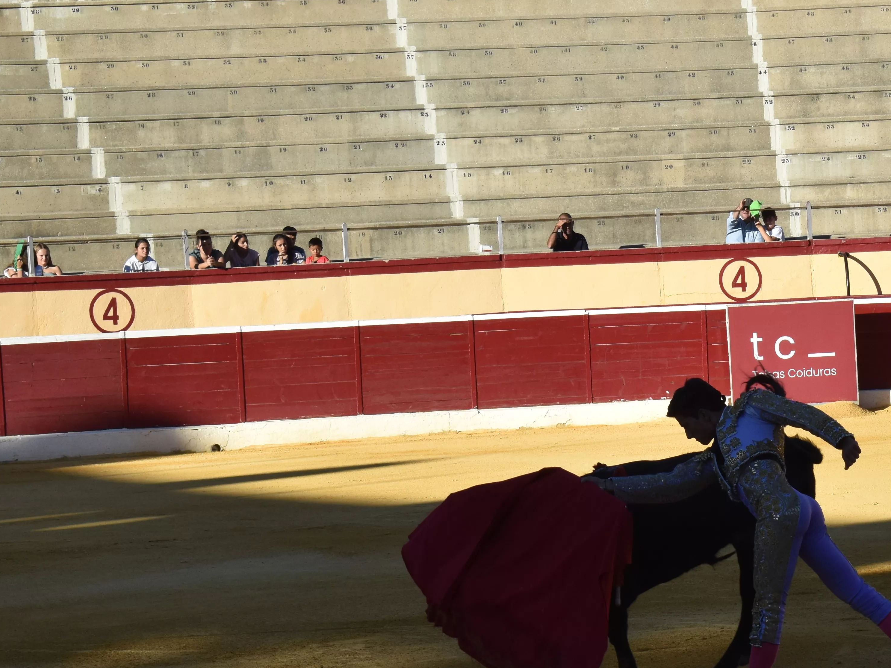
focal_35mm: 160
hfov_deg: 12.2
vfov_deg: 9.3
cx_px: 862
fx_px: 4117
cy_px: 483
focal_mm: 55
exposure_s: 1/500
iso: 400
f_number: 11
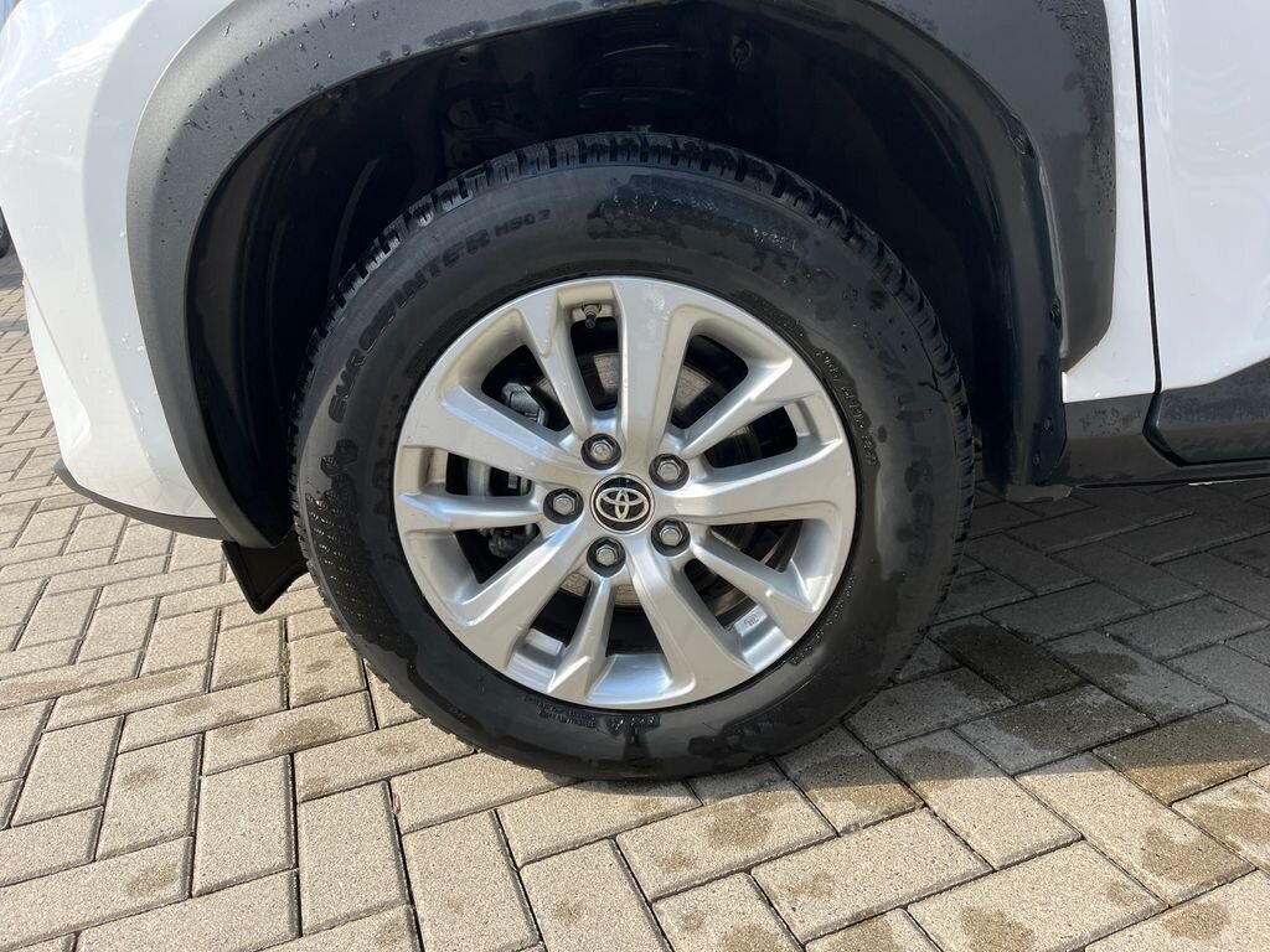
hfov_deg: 67.3
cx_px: 635
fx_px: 954
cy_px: 476
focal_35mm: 26
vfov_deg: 53.1
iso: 50
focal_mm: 5.1
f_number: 1.6
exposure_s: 1/928
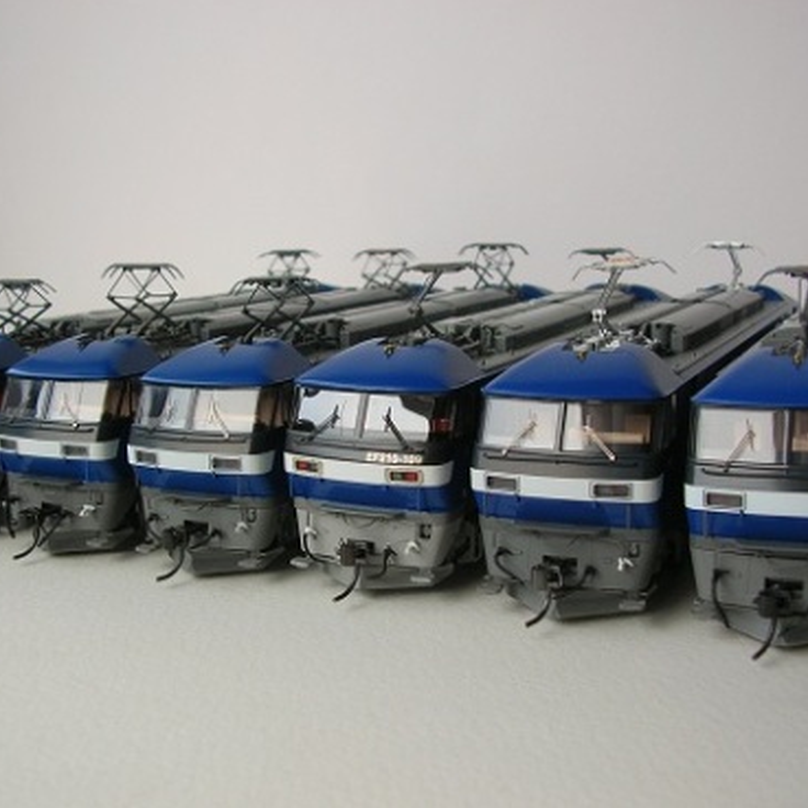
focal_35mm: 42
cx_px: 411
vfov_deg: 40.0
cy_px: 402
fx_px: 1109
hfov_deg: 40.0
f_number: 2.8
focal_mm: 5.8
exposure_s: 1/80.6
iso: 50
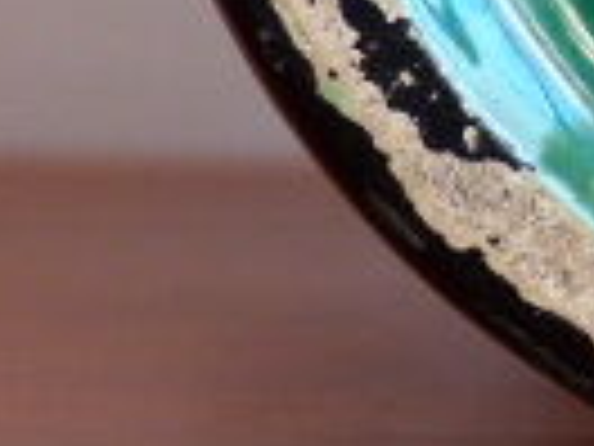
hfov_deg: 7.1
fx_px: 4650
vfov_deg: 5.4
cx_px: 1116
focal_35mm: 271
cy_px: -446
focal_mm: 10.1
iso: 125
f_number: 2.8
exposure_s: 1/60
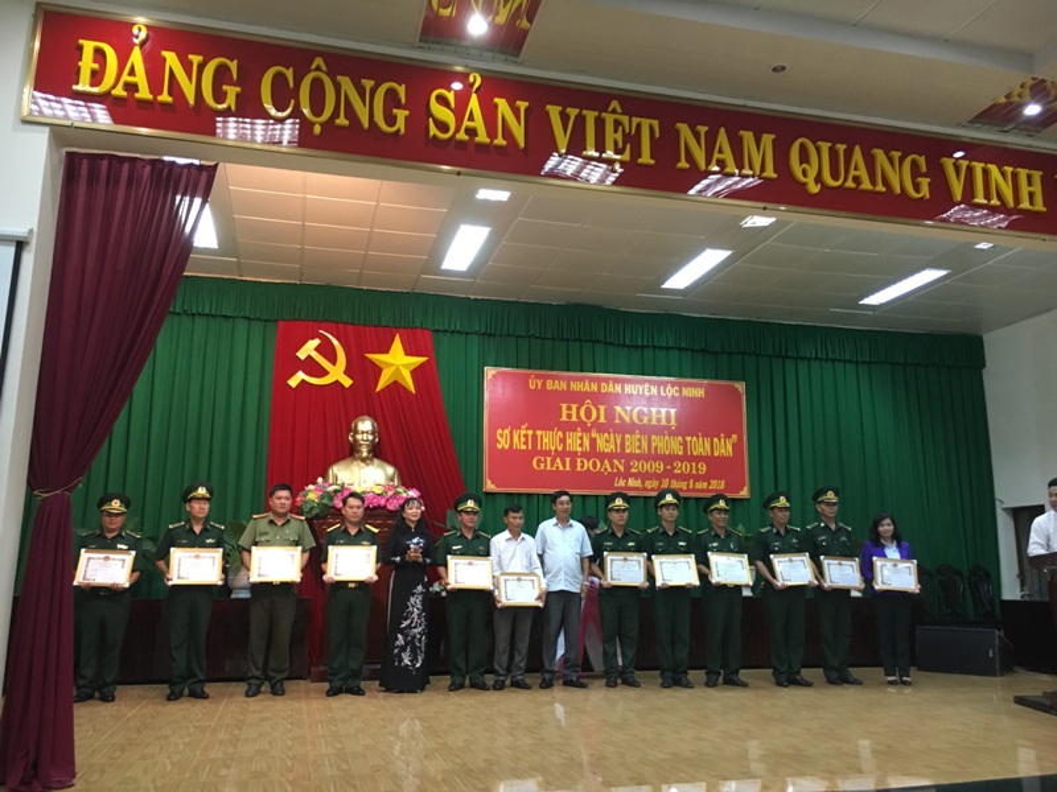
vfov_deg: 48.2
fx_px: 886
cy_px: 396
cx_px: 528
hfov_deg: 61.7
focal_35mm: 29
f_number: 2.2
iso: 160
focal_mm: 4.15
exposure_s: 1/33
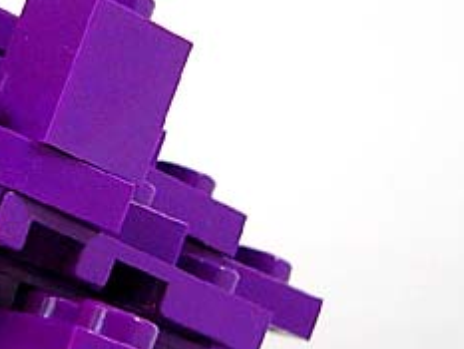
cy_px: 189
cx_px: -68
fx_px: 1287
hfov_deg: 19.4
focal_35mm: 96
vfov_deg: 15.4
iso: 100
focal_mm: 5.8
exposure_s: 1/25
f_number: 2.8
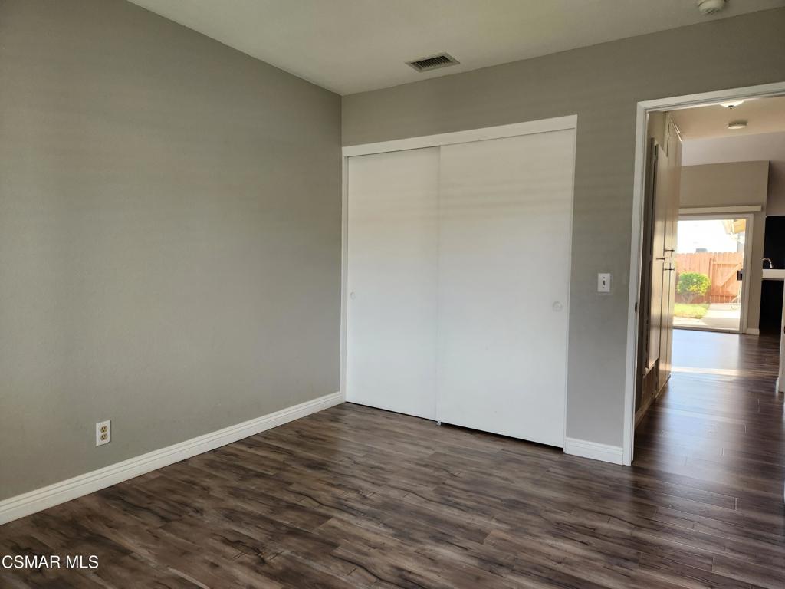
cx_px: 392
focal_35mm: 23
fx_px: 522
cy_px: 294
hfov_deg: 73.9
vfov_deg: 58.9
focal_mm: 5.4
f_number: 1.8
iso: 160
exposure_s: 1/180
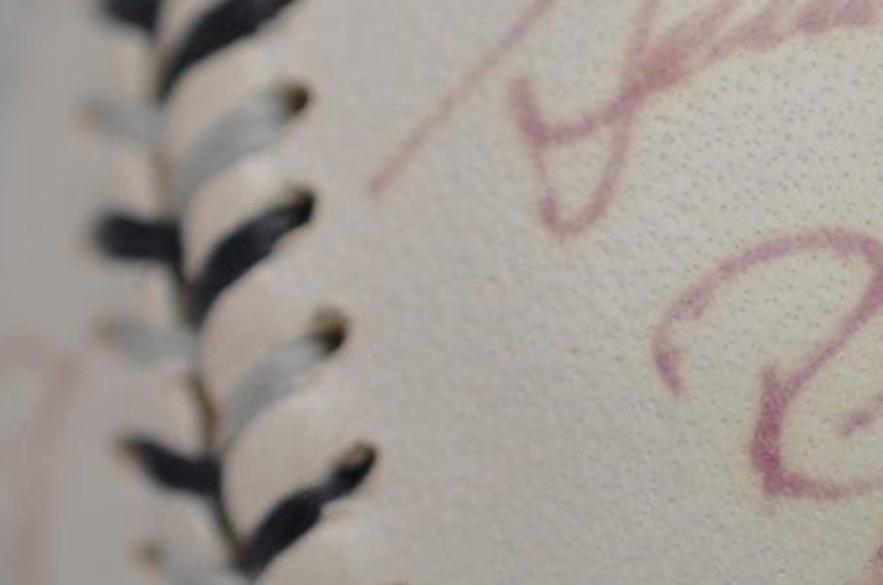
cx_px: 1114
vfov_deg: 6.1
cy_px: 450
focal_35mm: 223
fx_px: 5460
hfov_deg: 9.1
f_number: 4.5
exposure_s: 1/80
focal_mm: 40
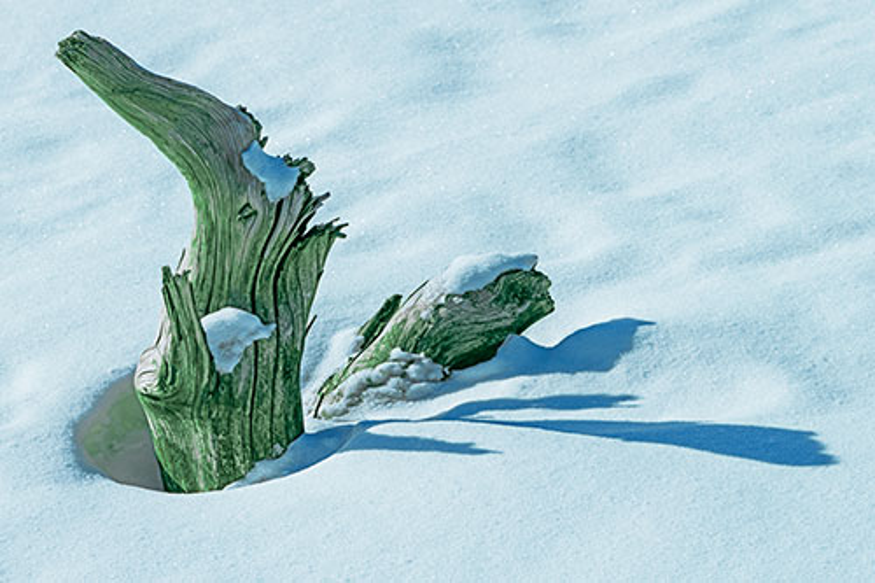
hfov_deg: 9.8
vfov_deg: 6.5
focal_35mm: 210
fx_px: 5102
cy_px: 292
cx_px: 438
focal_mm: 210
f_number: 10
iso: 320
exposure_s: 1/1000
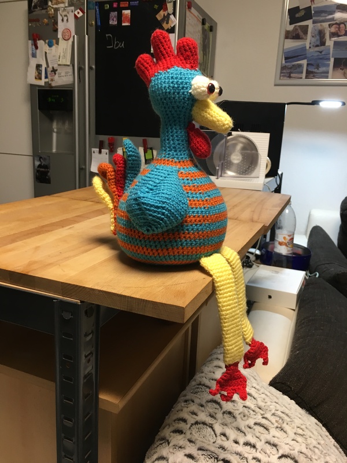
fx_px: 388
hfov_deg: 48.2
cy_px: 232
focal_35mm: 29
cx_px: 174
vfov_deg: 61.7
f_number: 2.2
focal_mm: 4.15
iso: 80
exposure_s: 1/33
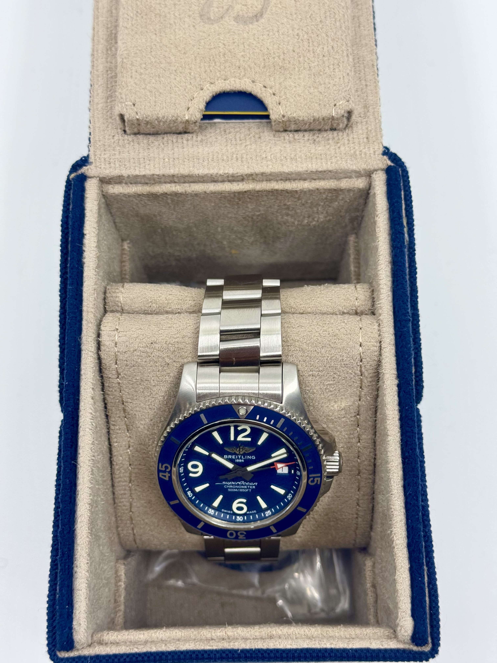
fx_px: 919
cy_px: 332
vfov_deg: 39.7
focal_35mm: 48
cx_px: 248
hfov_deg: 30.3
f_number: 1.78
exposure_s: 1/392
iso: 64
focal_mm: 6.76
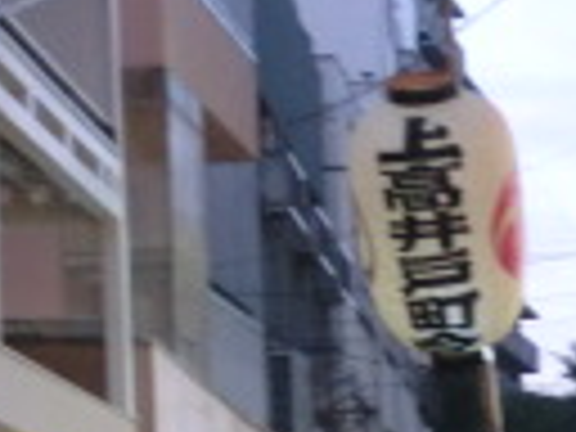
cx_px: 657
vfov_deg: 8.2
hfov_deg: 11.1
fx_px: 2912
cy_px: 711
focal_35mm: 175
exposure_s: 1/40
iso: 800
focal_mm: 6.1
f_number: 3.2
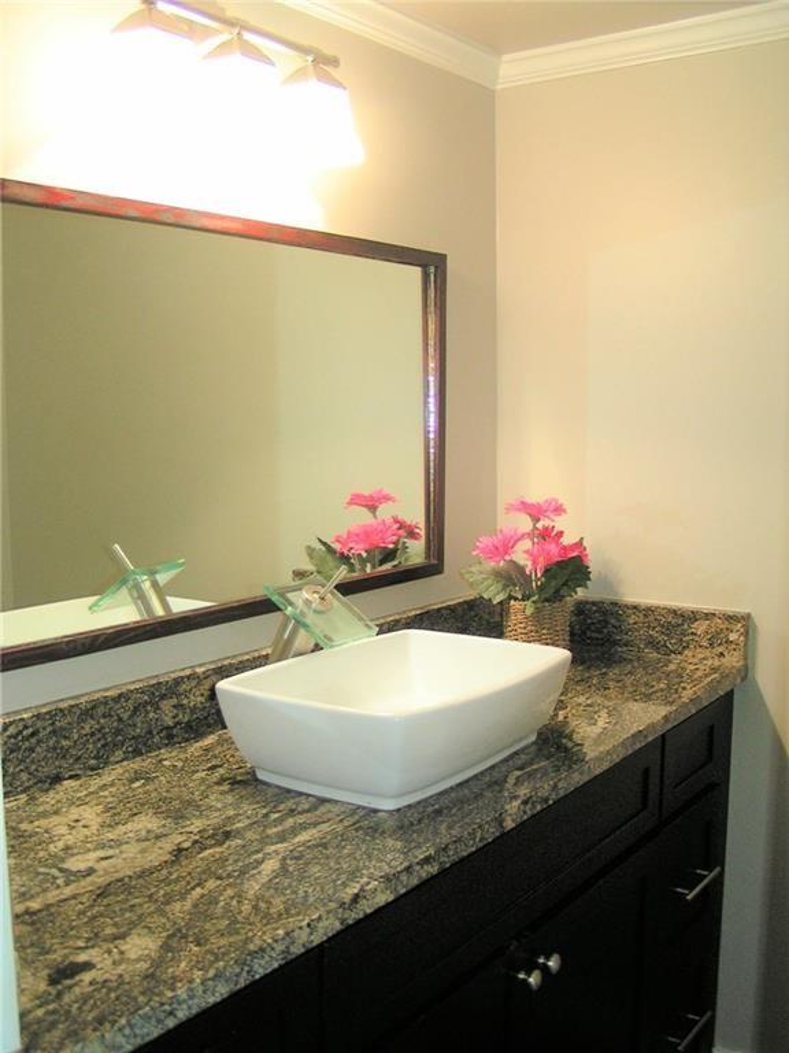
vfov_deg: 49.0
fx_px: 1155
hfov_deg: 37.7
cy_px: 526
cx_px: 394
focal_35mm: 38
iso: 125
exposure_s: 1/40
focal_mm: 5.8
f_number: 2.8
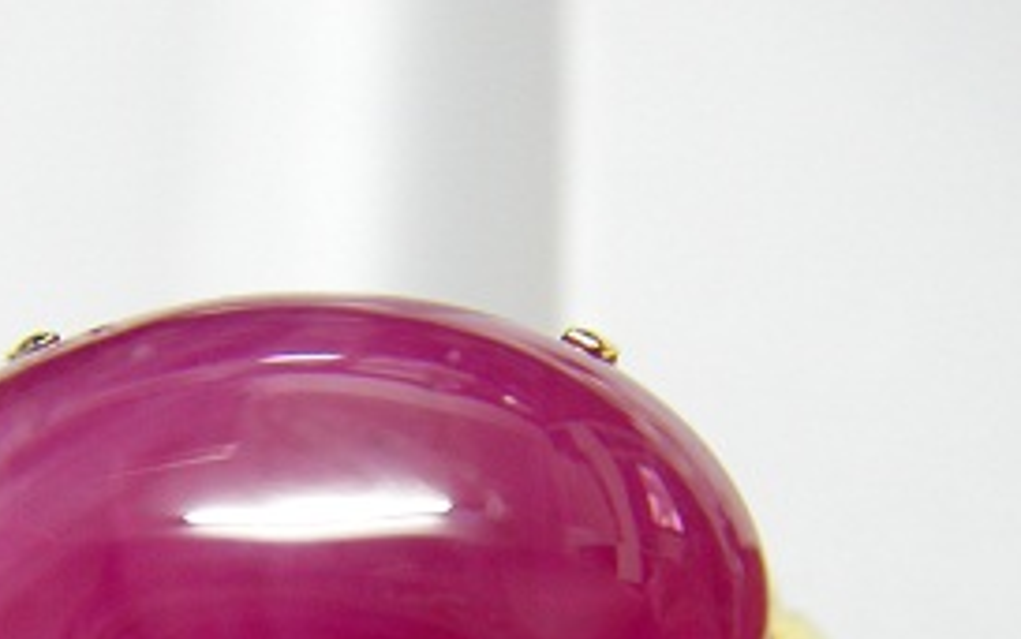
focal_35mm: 76
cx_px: 318
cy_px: 708
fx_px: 2116
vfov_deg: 16.6
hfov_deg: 26.9
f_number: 3.3
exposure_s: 1/2
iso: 124
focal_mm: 6.3
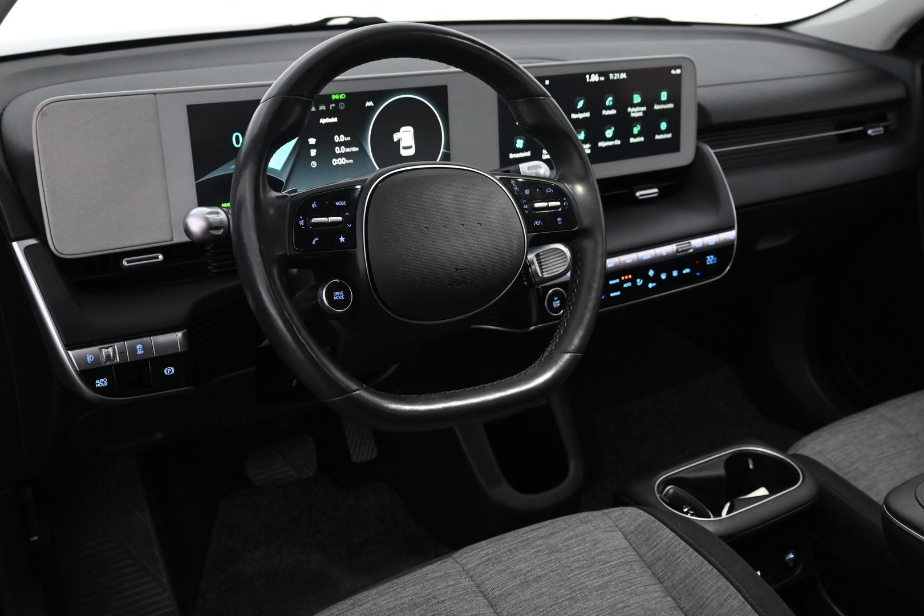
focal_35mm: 37
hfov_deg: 52.2
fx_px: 943
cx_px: 462
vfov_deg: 36.2
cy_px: 308
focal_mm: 24.5
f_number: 4.2
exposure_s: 1/40
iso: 1800
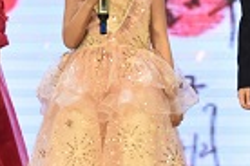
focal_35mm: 140
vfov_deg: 9.7
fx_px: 972
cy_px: 14
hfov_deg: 14.5
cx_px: 42
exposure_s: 1/80
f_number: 5
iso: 500
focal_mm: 35
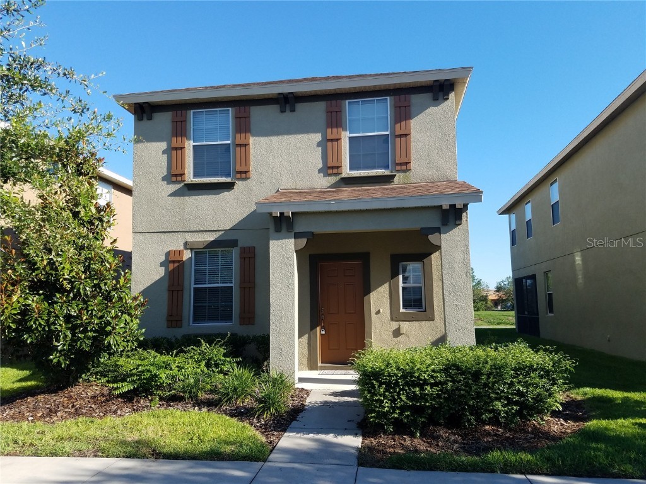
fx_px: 485
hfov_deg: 67.3
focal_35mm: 26
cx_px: 323
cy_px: 242
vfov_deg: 53.1
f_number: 1.7
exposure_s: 1/1480
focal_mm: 4.2
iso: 50
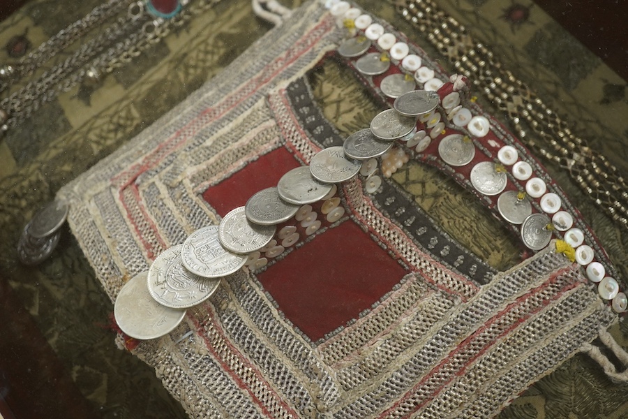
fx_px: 785
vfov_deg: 29.9
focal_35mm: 45
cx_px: 314
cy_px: 210
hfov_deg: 43.6
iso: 1250
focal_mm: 30
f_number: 4.5
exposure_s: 1/125
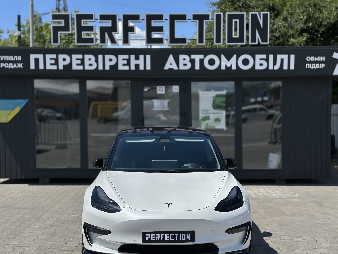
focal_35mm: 49
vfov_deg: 29.7
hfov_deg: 38.9
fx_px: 478
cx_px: 170
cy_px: 129
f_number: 1.78
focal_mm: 6.86
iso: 100
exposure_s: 1/12048
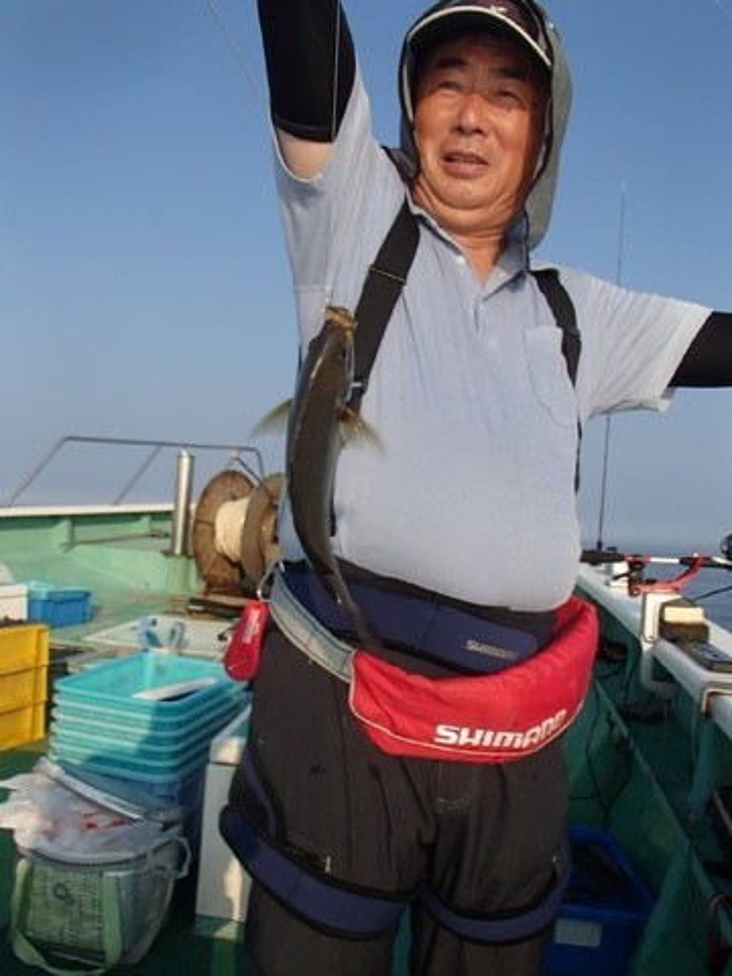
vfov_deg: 63.4
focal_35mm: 28
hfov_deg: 49.7
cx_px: 366
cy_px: 488
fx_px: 789
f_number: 11
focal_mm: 5
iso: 100
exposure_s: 1/125
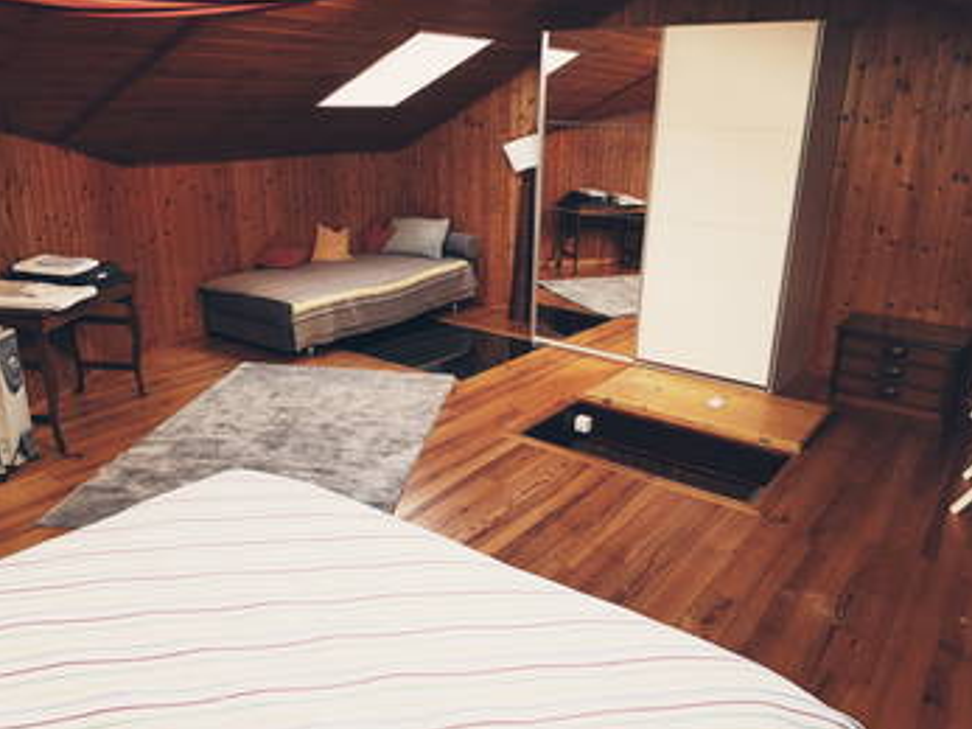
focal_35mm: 27
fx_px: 758
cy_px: 367
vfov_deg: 51.3
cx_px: 501
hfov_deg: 65.3
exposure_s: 1/50
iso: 80
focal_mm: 4.2
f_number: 1.7
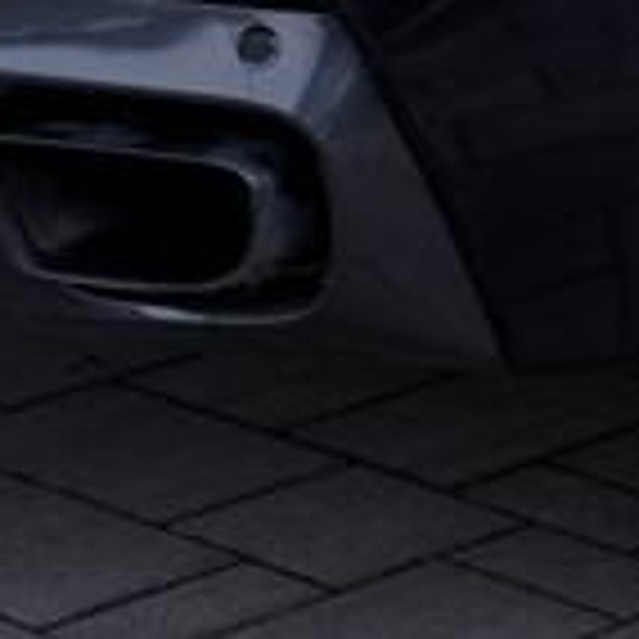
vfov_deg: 6.6
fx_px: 5388
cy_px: -628
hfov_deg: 6.7
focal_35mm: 258
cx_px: 1030
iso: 100
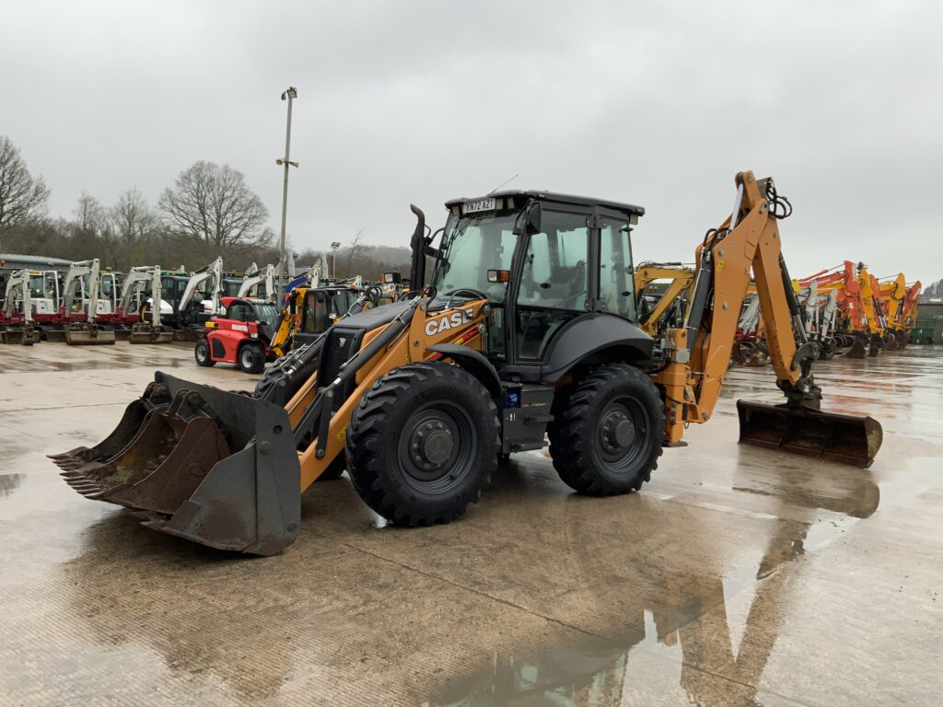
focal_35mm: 29
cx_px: 472
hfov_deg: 61.7
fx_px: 790
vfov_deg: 48.2
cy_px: 354
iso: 16
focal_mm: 3
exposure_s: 1/152
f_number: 1.8
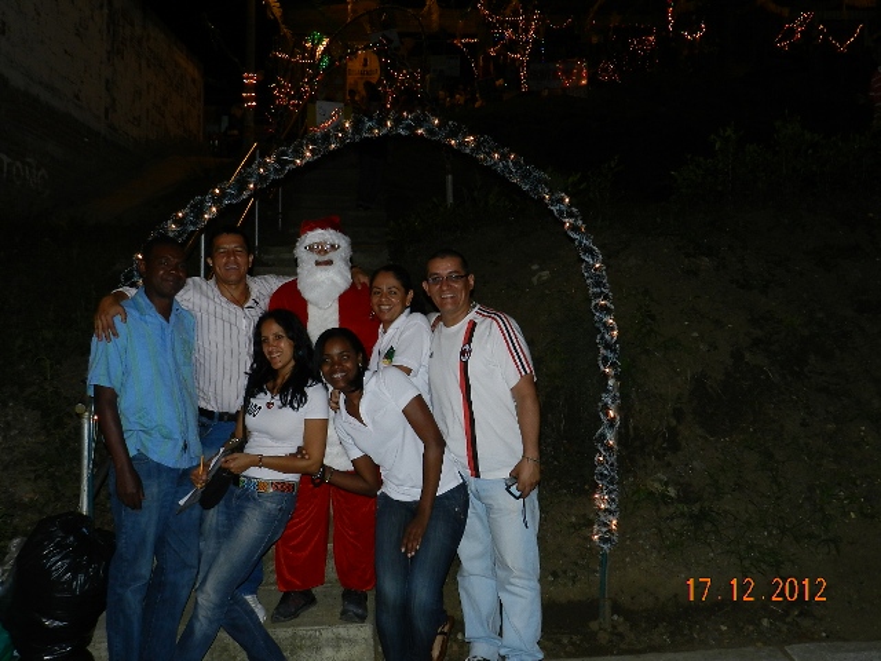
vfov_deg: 44.2
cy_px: 330
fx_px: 814
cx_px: 440
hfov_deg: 56.8
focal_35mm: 32
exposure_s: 1/30
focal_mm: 5.6
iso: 200
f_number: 3.7
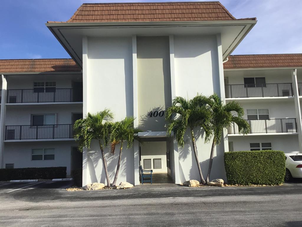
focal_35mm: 31
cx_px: 151
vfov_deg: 45.4
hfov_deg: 58.4
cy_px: 114
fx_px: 270
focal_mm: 3.3
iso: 25
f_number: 2.4
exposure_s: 1/1456
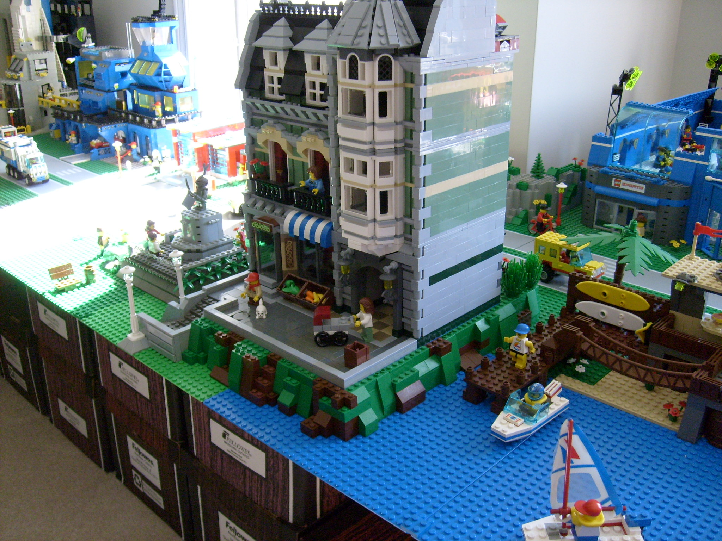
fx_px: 730
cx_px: 361
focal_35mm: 35
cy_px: 270
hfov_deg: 52.6
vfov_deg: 40.7
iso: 120
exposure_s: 1/45
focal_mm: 5.8
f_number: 2.8
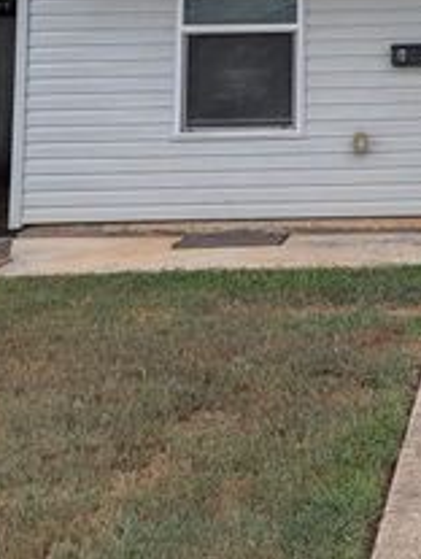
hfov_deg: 17.9
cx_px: 553
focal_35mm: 77
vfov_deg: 23.3
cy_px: -95
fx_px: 1245
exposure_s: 1/838
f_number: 1.85
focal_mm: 6.81
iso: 45
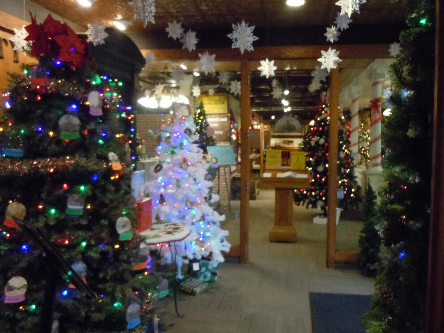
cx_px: 222
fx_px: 423
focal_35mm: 33
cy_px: 166
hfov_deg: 55.4
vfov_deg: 42.9
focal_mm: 5.9
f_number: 4
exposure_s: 1/20
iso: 800
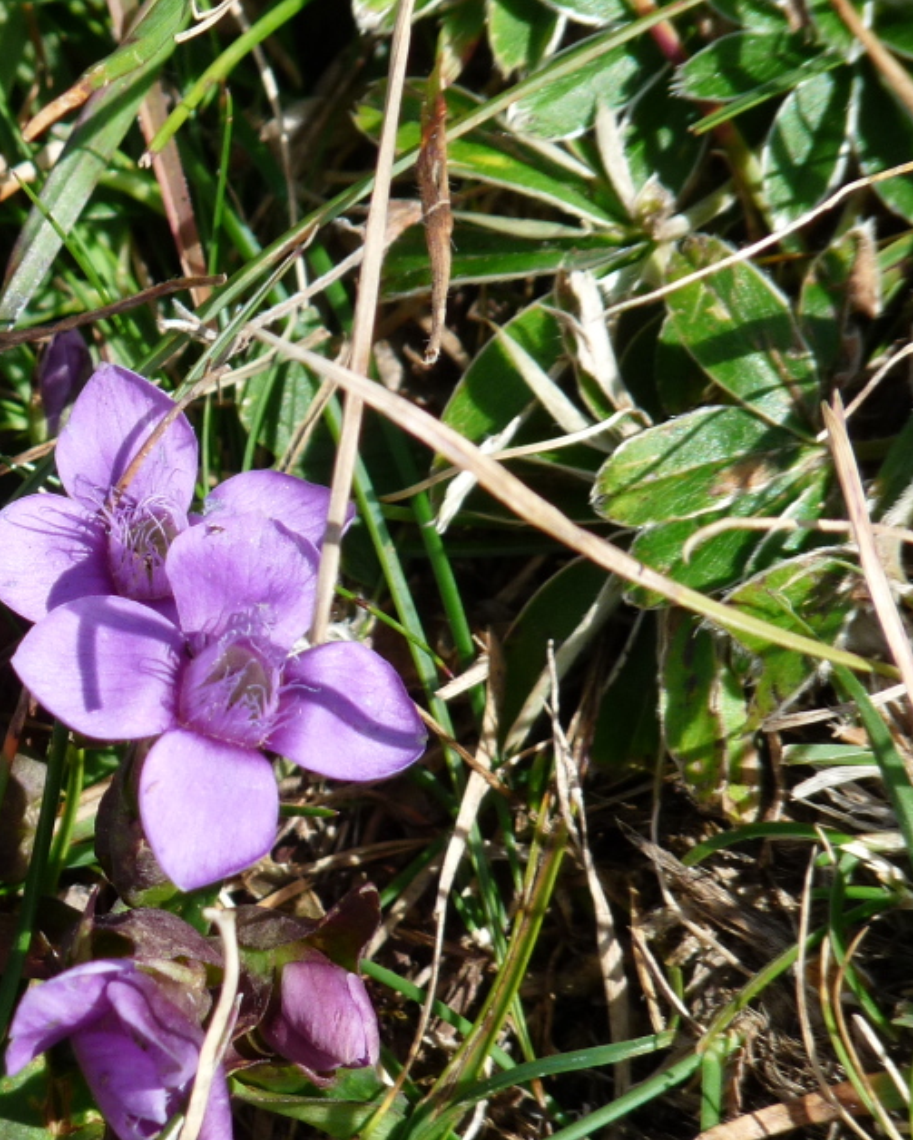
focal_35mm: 895
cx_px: -83
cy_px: 641
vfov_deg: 2.2
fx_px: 30208
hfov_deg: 1.7
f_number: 5.6
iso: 100
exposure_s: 1/400
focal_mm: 85.3
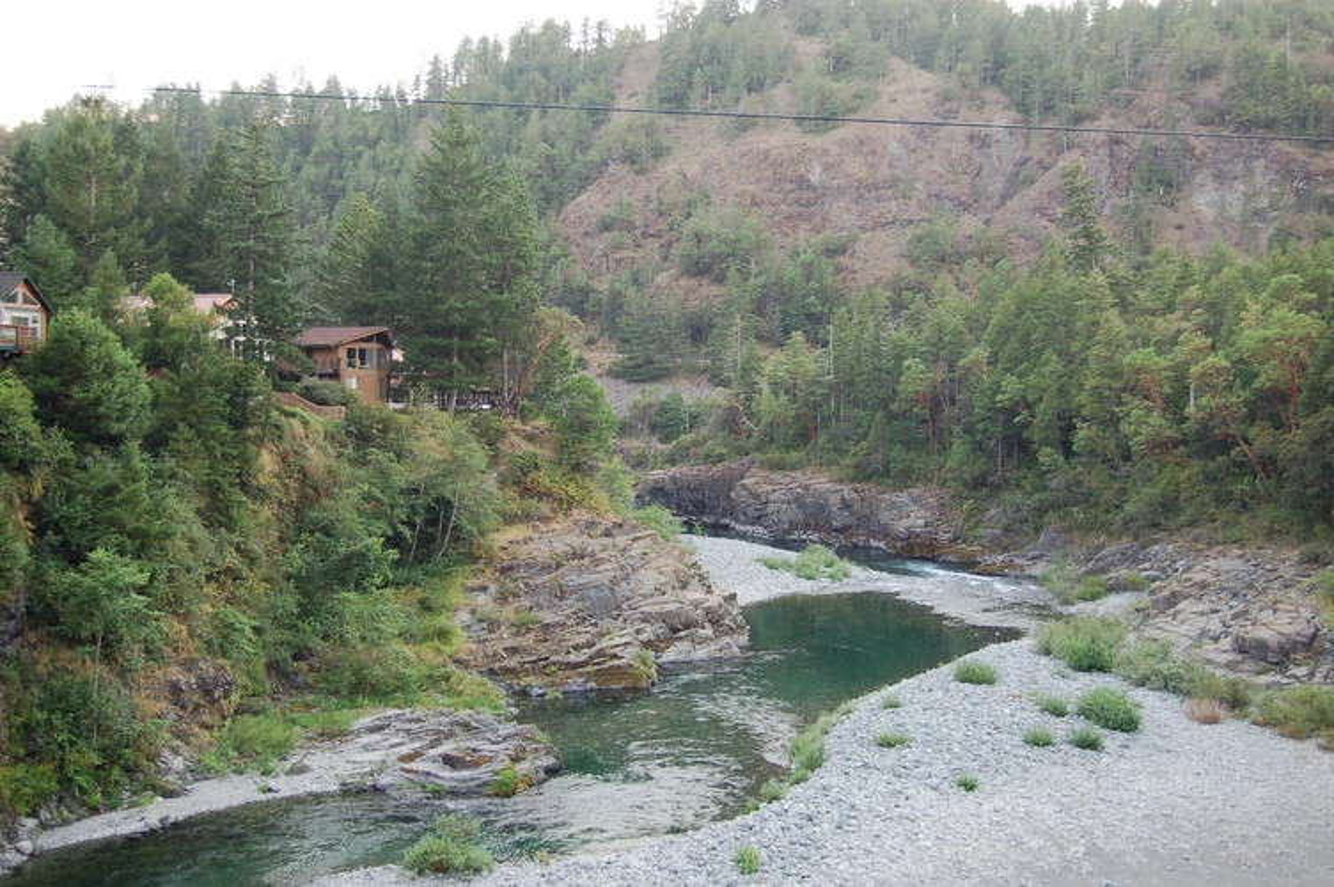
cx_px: 667
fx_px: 1666
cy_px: 444
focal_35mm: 45
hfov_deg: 43.6
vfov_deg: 29.8
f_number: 4.2
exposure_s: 1/100
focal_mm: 30
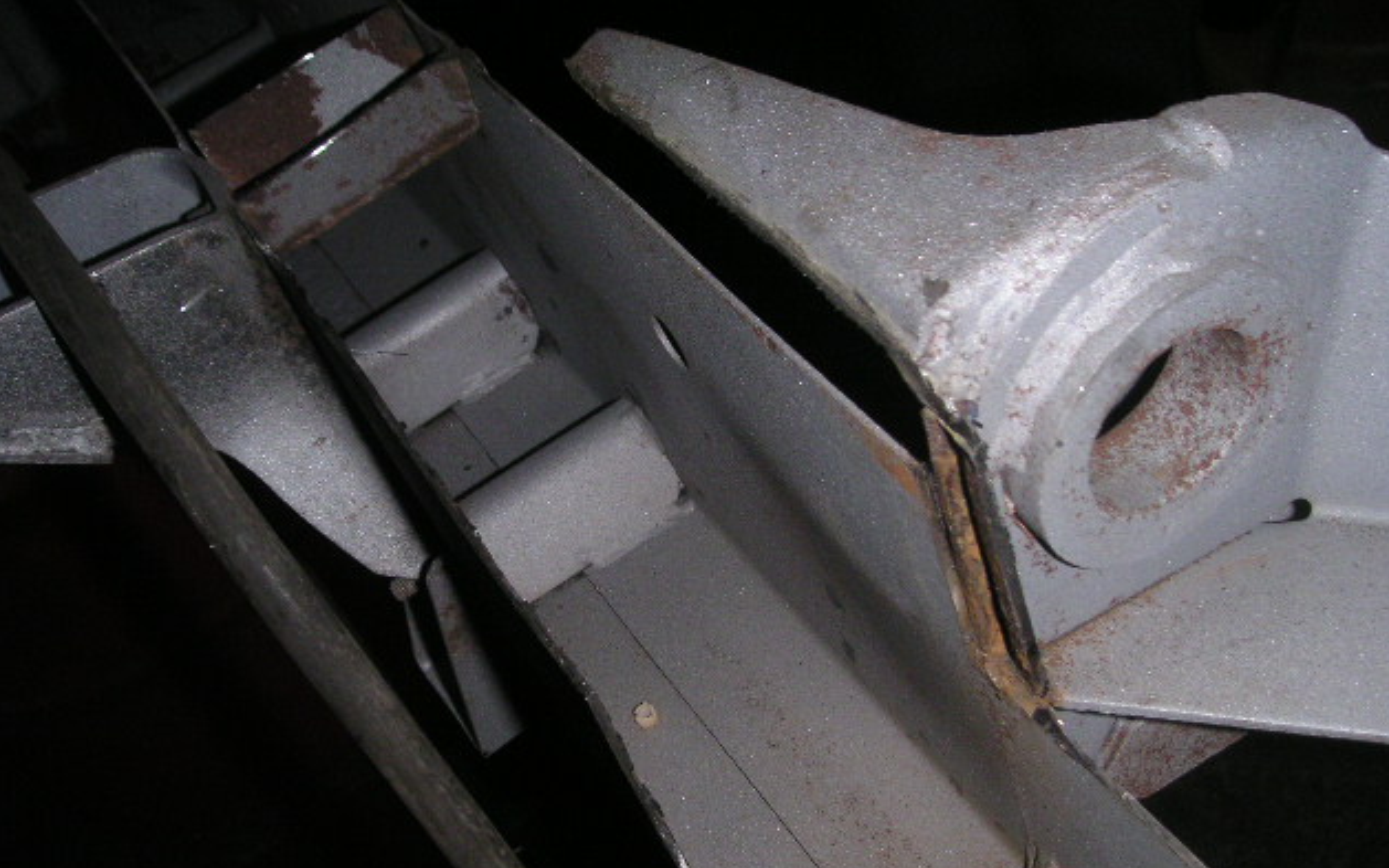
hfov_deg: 48.2
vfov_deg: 31.2
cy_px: 508
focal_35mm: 41
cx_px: 687
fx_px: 1552
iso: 160
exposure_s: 1/45
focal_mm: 5.9
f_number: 6.7
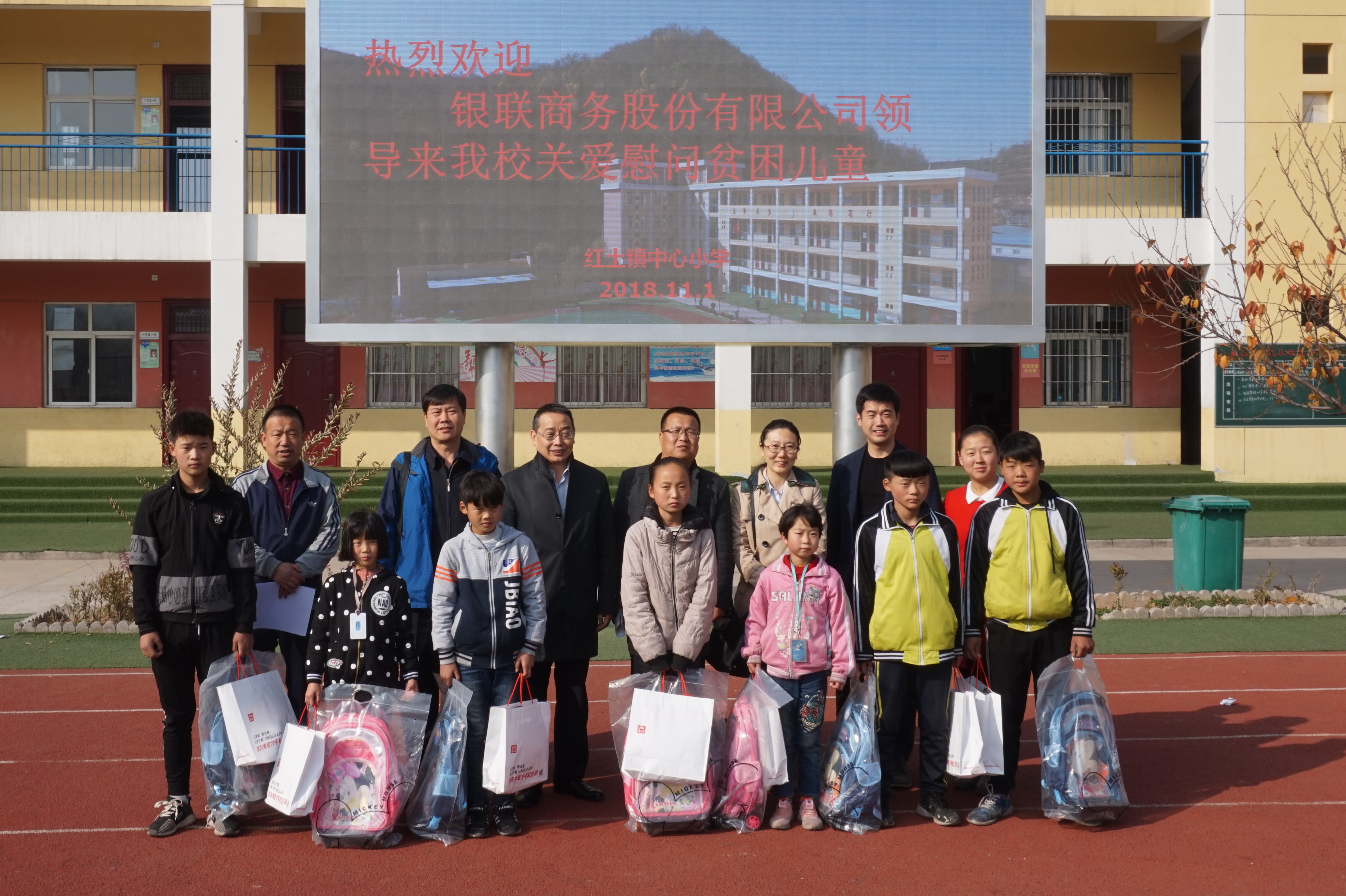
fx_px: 1481
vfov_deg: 33.6
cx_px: 559
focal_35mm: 40
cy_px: 408
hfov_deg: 48.7
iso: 100
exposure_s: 1/80
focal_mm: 21
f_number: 16
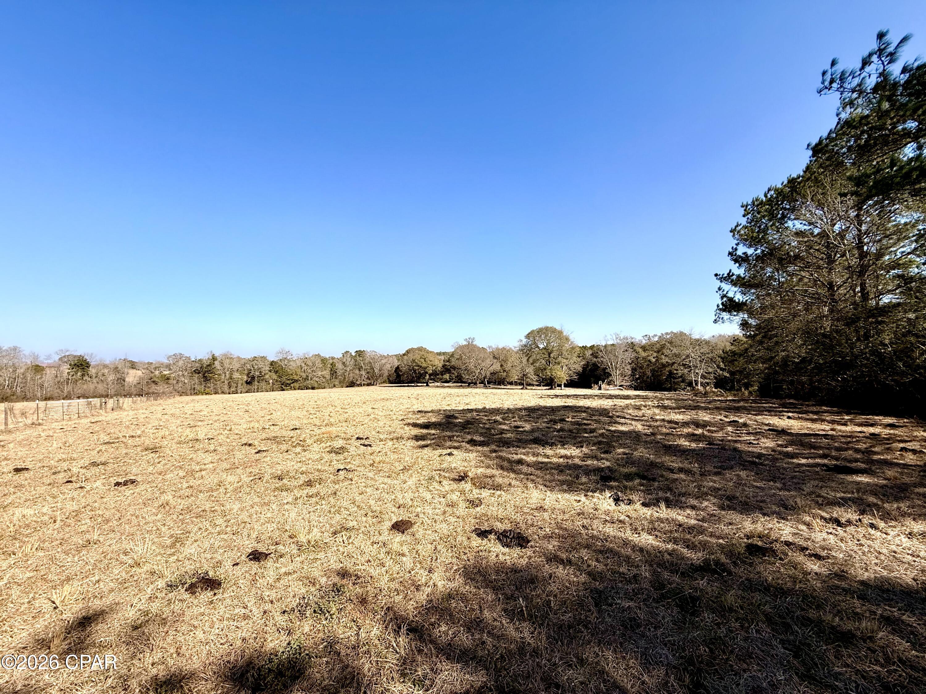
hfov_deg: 102.1
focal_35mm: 14
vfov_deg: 85.7
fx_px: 375
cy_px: 347
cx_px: 463
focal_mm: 2.22
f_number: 2.2
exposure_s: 1/2237
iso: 50
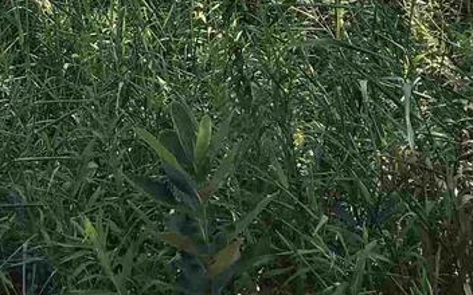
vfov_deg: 11.3
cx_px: -17
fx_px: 1392
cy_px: -239
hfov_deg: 18.7
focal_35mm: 108
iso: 20
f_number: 1.8
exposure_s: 1/504
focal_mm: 3.99
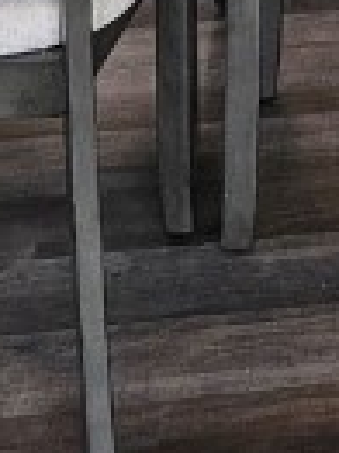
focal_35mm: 180
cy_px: -826
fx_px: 2354
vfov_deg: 9.2
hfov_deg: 7.6
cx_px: 868
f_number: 1.8
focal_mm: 5.4
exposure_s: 1/120
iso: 125
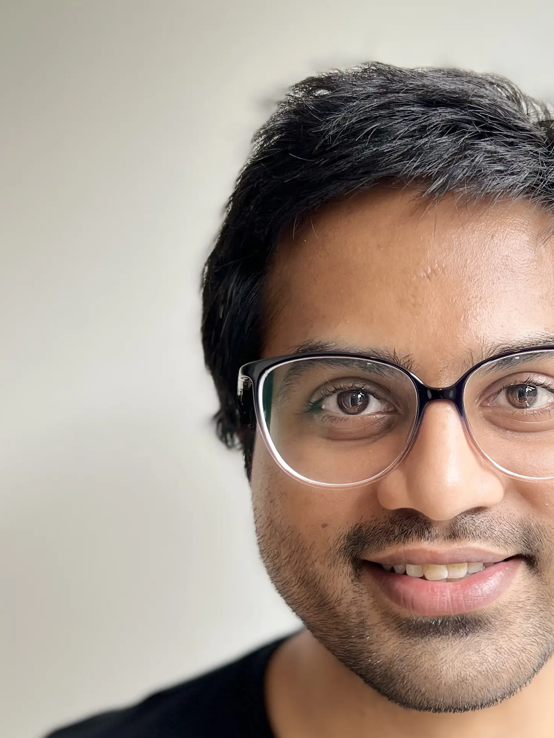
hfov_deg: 26.5
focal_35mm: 54
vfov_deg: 35.4
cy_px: 444
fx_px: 1152
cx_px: 451
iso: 40
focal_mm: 5.7
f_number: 1.5
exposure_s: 1/192
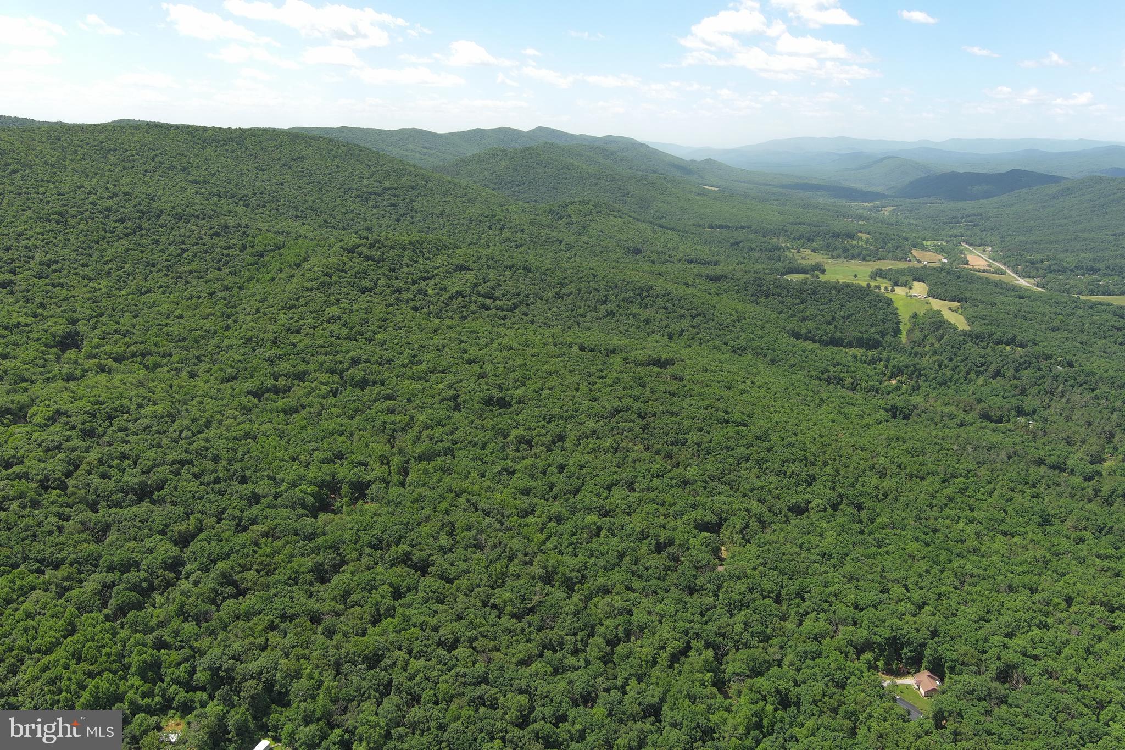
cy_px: 375
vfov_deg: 45.0
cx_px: 562
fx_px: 906
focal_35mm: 29
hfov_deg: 63.7
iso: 100
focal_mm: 10.57
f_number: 2.8
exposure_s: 1/835
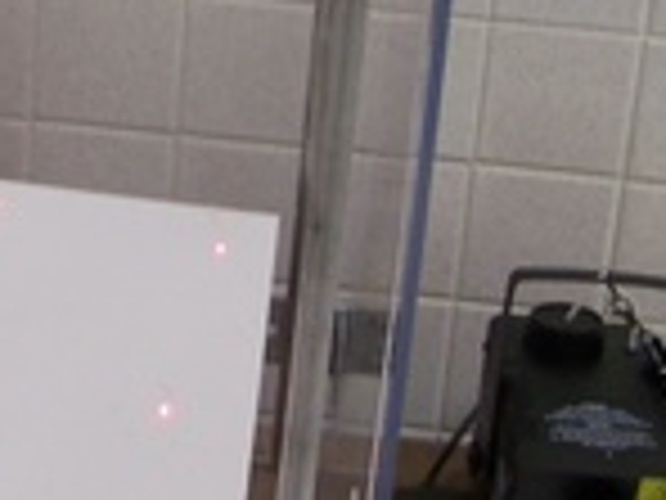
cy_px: 284
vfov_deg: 12.3
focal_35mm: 120
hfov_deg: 16.0
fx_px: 2309
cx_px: -50
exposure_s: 1/20
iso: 200
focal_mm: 7.8
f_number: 2.8
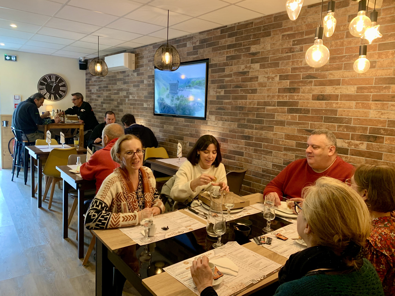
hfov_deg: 67.3
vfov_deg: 53.1
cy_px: 148
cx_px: 198
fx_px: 297
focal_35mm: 26
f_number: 1.8
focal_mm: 4.25
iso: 320
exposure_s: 1/60
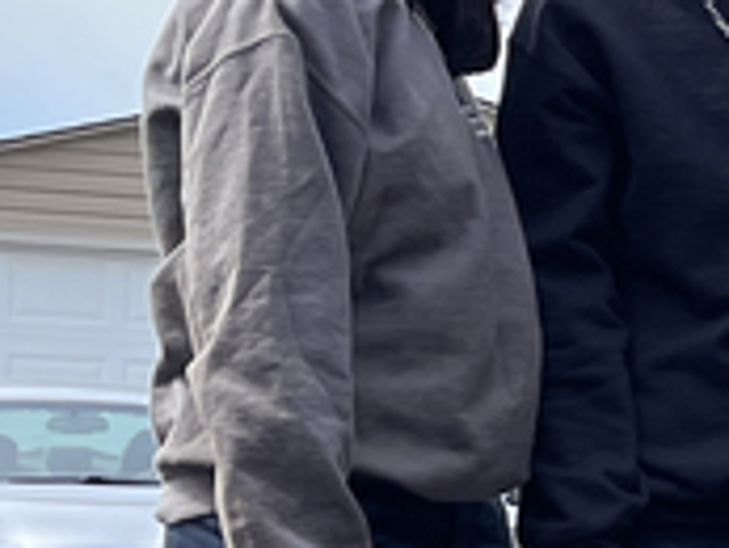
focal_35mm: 154
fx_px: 3245
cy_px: 556
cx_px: 1319
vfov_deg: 9.6
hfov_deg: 11.8
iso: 50
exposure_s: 1/3215
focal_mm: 5.1
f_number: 1.6
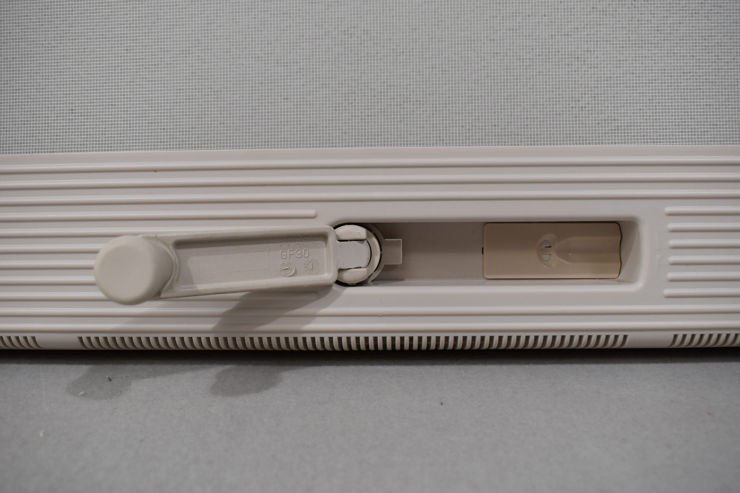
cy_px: 246
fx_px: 740
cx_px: 370
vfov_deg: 36.9
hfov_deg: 53.1
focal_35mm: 36
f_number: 5.6
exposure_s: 1/125
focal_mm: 24
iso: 320
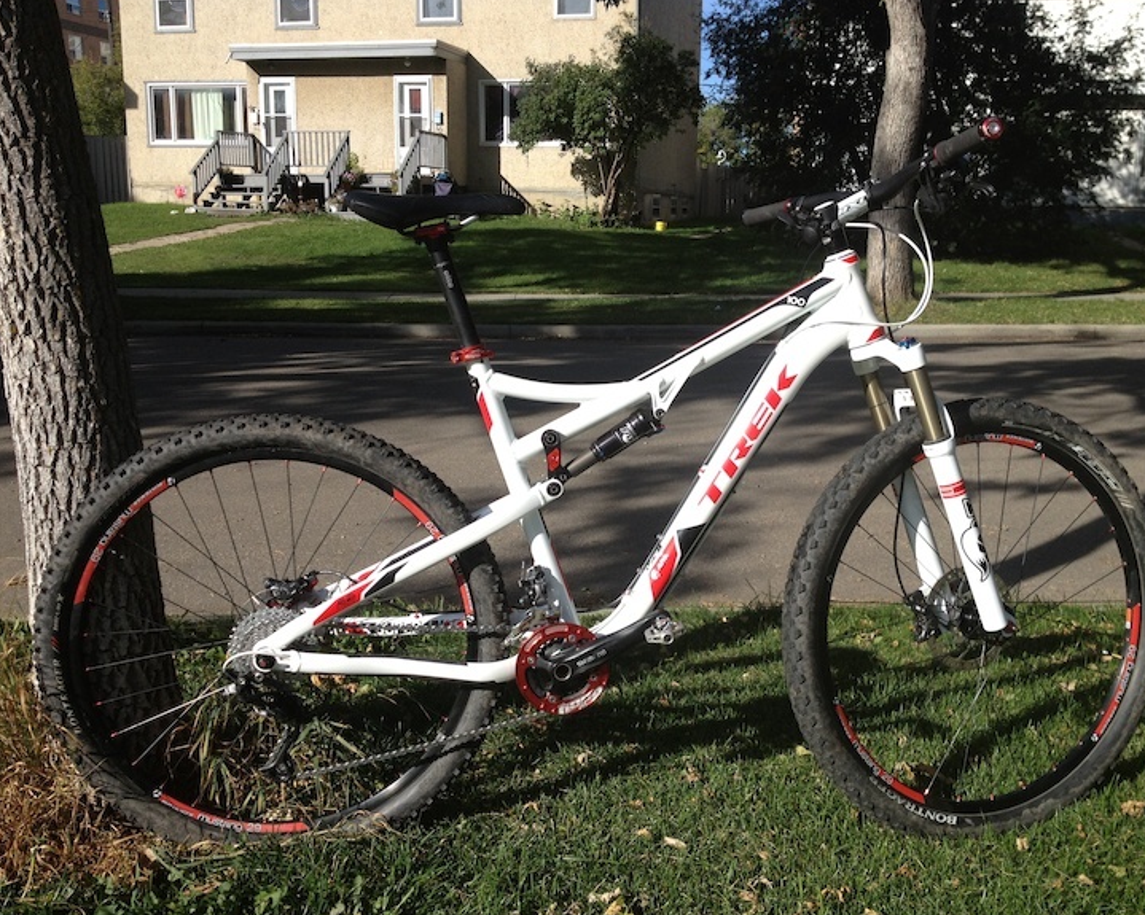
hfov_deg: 47.9
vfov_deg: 39.1
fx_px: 1288
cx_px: 605
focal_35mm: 38
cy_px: 466
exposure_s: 1/1314
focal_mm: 4.28
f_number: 2.4
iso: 64
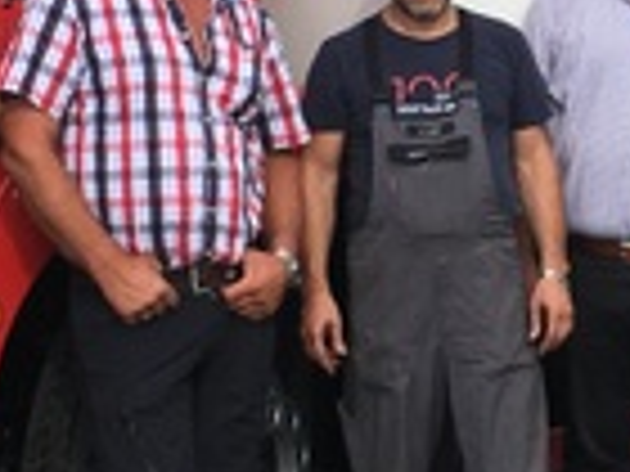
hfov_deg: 13.5
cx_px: 544
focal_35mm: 145
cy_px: 20
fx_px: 2639
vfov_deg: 10.2
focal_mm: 4.15
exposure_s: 1/1241
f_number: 2.2
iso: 25
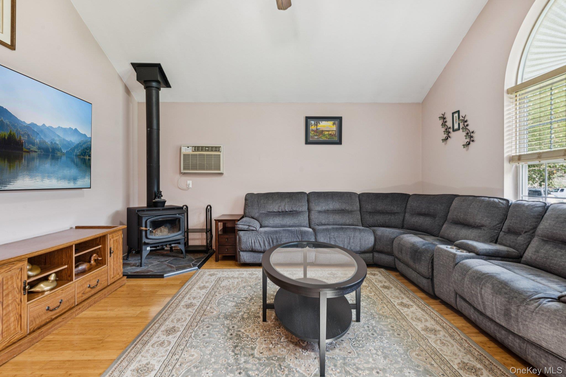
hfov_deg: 93.3
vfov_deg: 70.4
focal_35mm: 17
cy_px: 188
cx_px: 283
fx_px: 267
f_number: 9
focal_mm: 17
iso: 200
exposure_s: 1/3
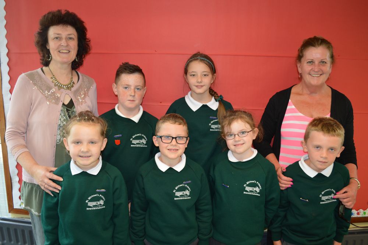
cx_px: 184
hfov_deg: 62.0
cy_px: 122
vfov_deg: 43.5
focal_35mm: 30
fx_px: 306
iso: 400
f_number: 4
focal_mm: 20
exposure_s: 1/60
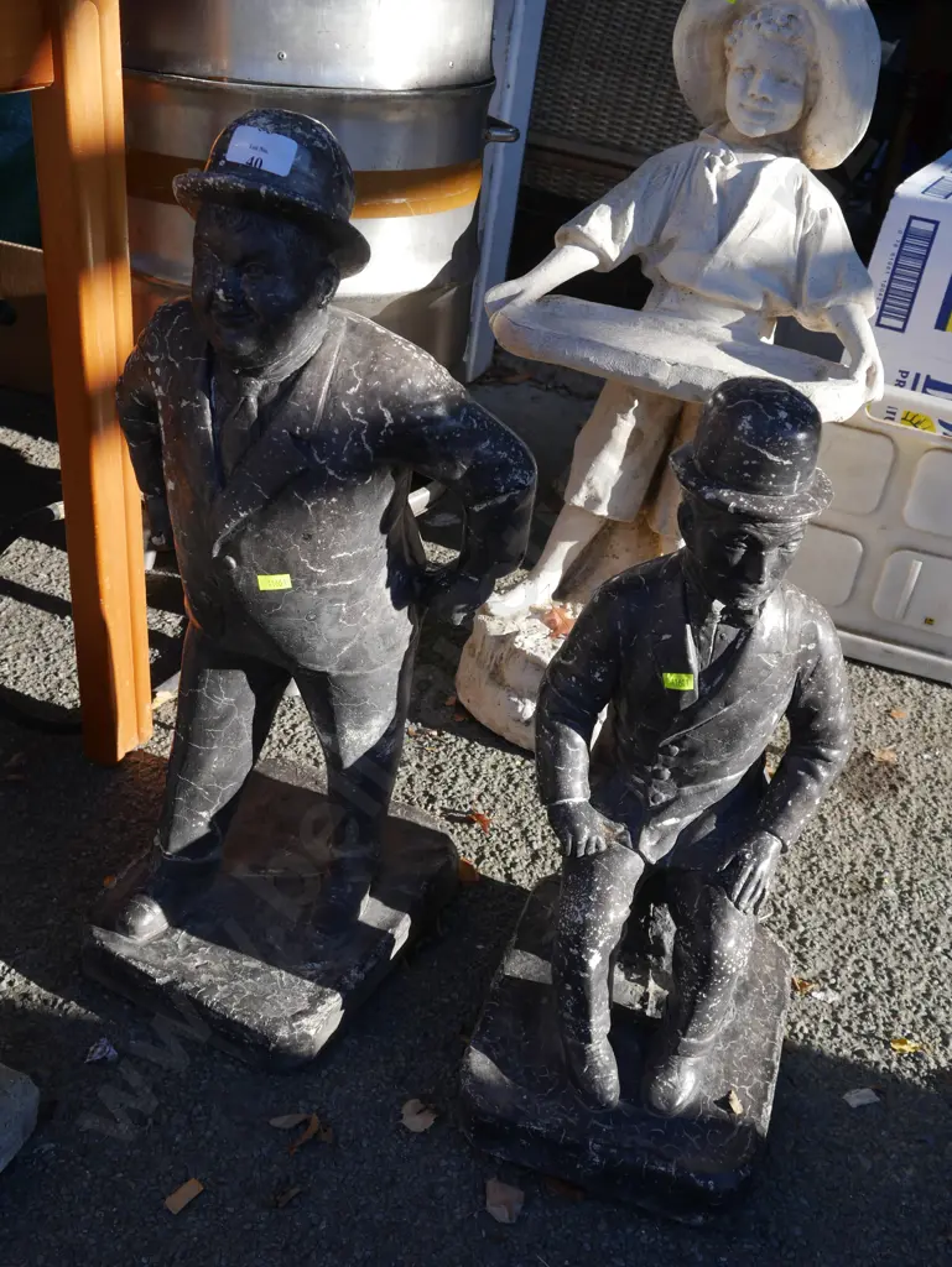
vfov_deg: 53.9
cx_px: 476
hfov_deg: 41.8
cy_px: 634
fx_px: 1246
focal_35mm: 34
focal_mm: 17
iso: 200
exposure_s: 1/320
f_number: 6.3
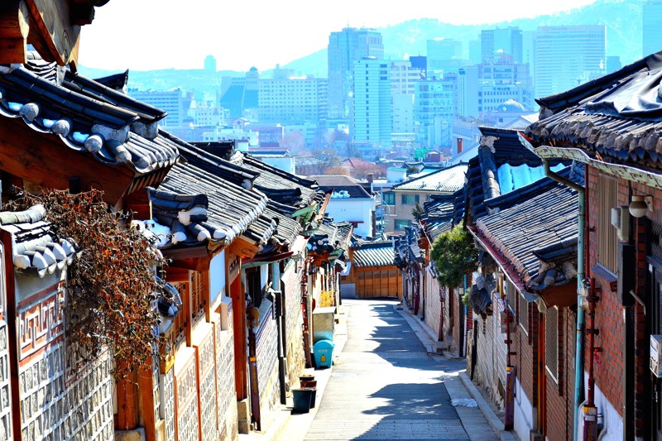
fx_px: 1517
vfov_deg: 16.5
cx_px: 331
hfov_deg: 24.6
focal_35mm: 82
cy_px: 220
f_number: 7.1
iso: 100
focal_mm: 55
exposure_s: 1/200
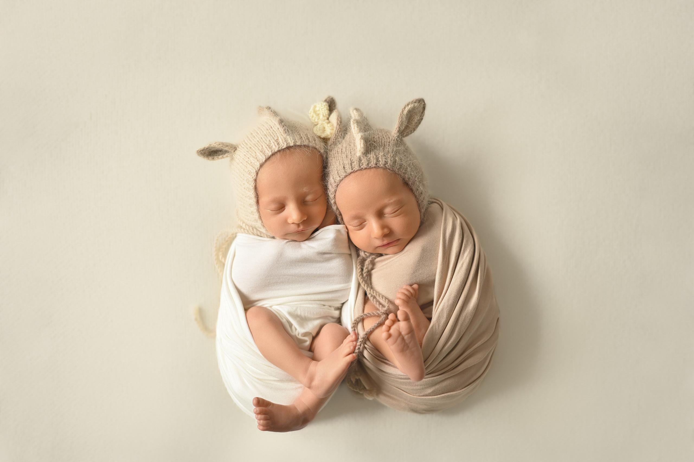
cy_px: 231
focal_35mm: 50
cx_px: 347
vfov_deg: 27.0
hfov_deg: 39.6
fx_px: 963
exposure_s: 1/320
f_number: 2.2
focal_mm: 50
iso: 250
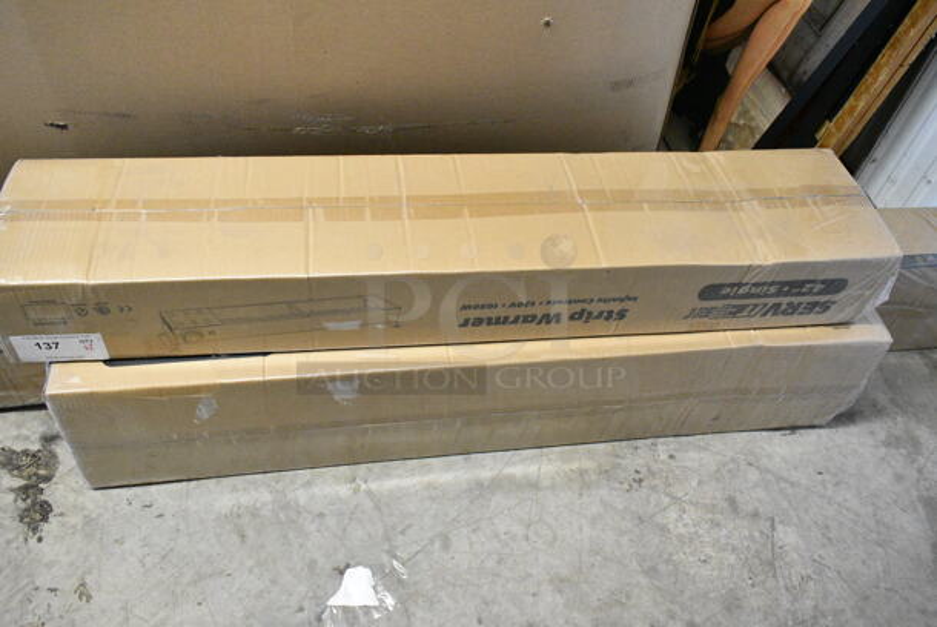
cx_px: 468
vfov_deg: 43.7
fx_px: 782
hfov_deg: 61.9
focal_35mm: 30
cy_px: 314
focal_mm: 20
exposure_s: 1/125
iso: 6400
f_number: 5
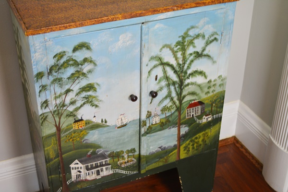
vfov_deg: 25.1
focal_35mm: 54
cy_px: 96
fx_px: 432
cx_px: 144
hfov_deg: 36.9
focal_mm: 36
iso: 800
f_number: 5
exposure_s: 1/40
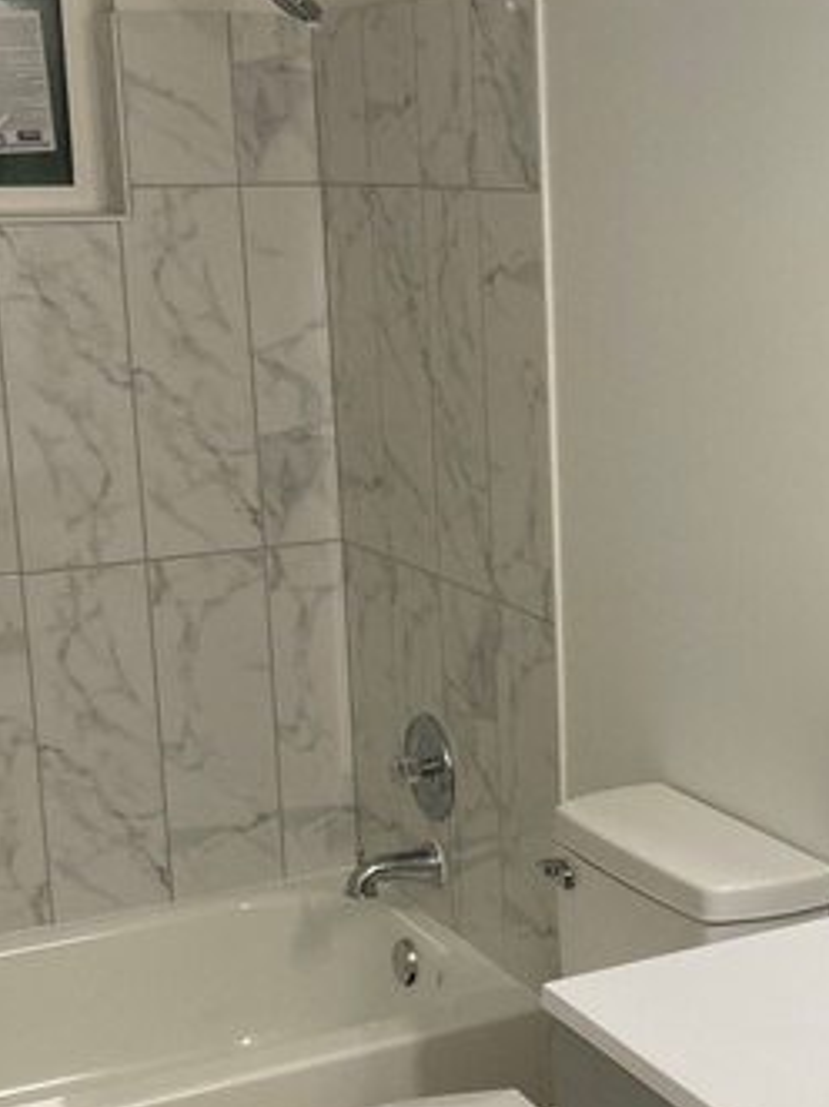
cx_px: 739
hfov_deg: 22.1
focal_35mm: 65
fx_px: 2077
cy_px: 702
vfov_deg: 29.7
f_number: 1.8
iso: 64
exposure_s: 1/60
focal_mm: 3.99
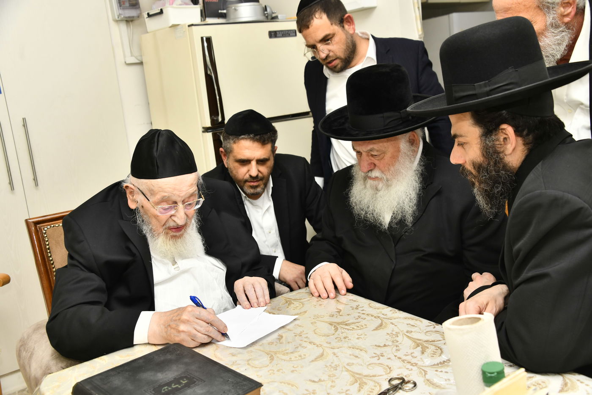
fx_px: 625
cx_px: 296
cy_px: 198
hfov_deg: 50.7
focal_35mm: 38
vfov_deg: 35.0
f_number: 5.6
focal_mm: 38
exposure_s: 1/125
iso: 500
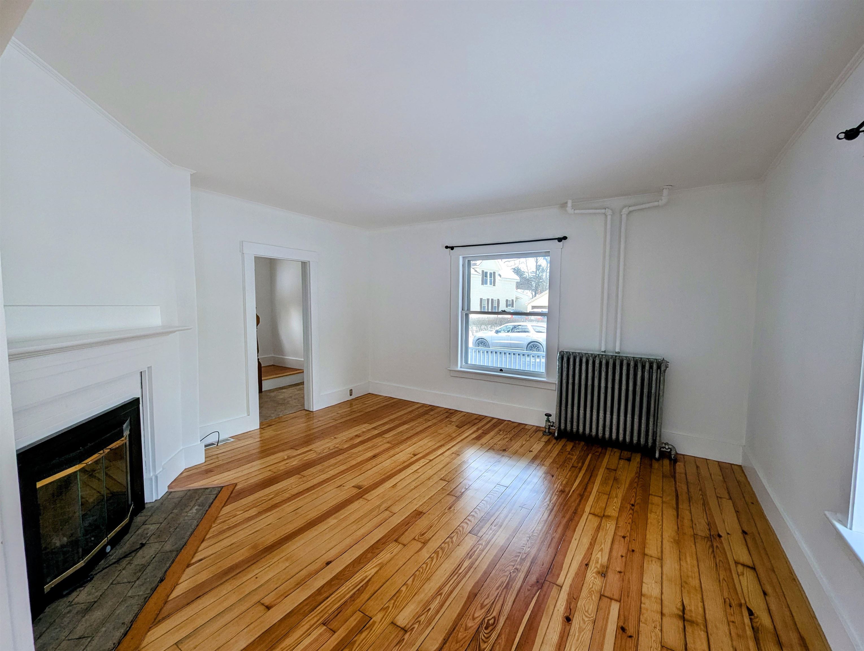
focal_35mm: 13
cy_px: 326
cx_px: 432
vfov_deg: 90.1
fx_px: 325
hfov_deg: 106.1
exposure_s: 1/106
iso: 48
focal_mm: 1.95
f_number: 2.2
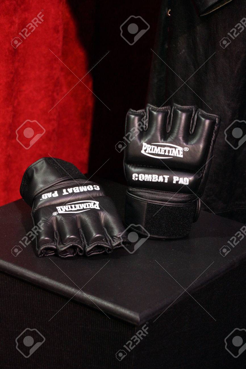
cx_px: 123
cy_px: 184
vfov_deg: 18.2
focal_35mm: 112
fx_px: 1154
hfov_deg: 12.2
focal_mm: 75
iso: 1600
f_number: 5.6
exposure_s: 1/30
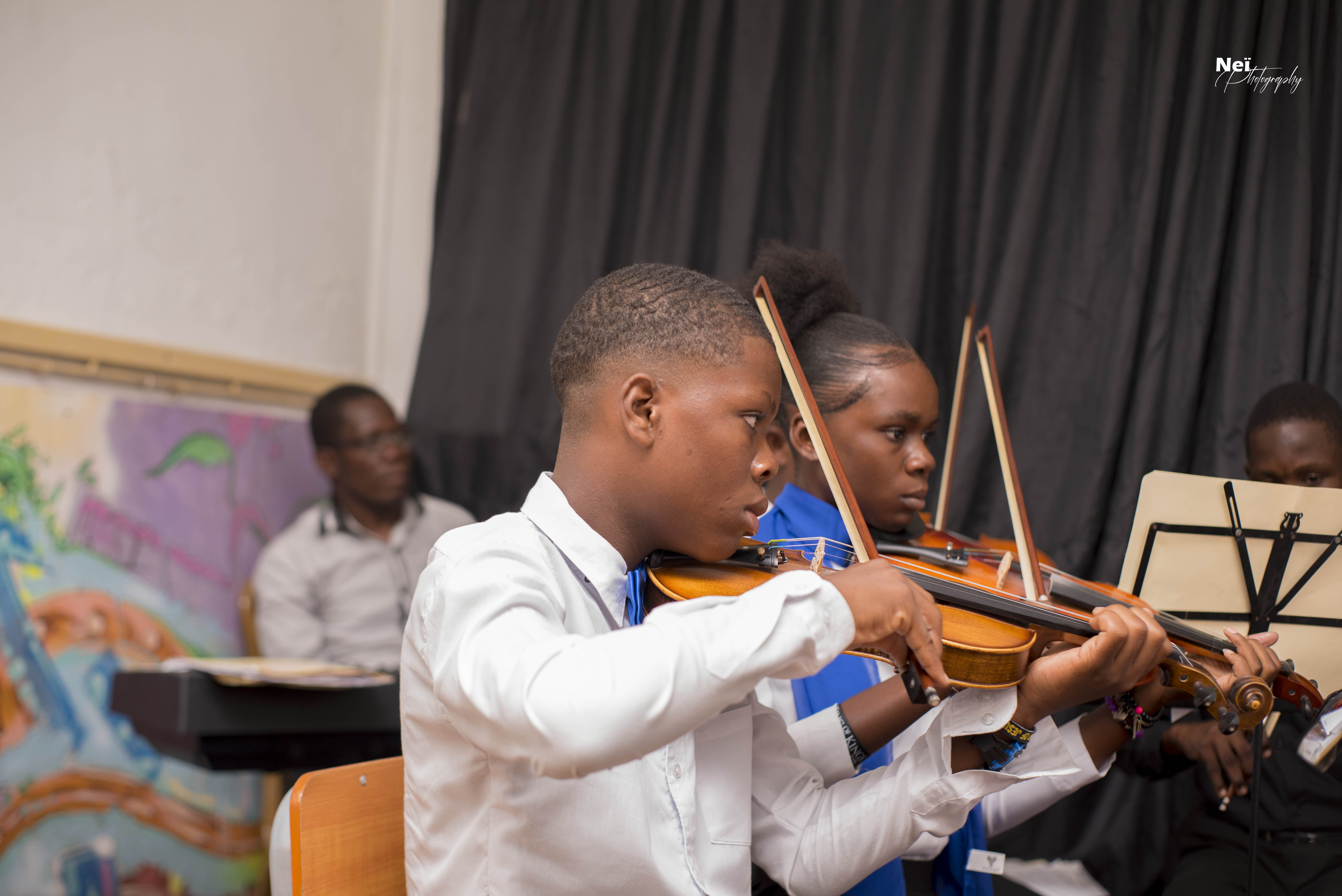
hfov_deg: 39.6
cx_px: 671
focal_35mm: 50
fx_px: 1865
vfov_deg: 27.0
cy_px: 448
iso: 500
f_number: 2.8
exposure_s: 1/200
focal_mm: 50
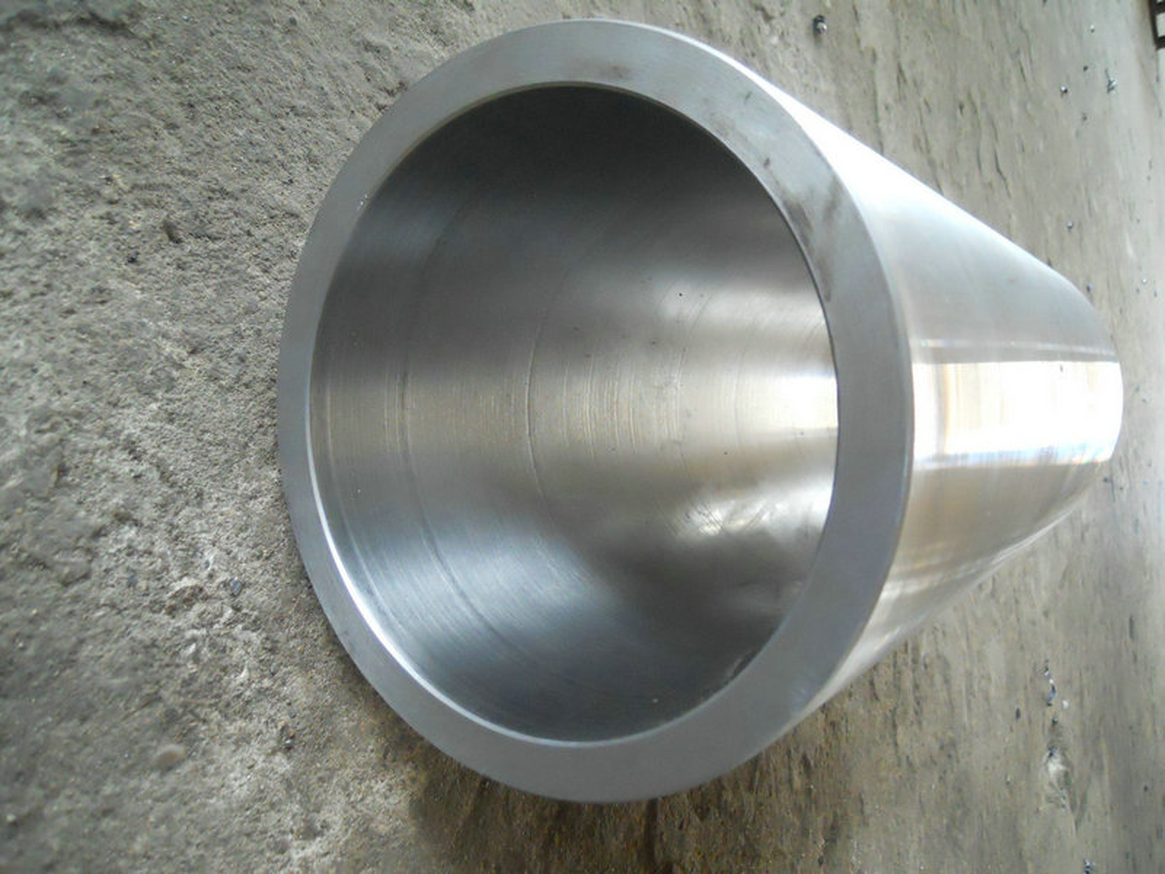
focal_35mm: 28
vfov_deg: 49.7
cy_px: 437
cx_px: 582
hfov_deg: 63.4
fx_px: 942
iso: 800
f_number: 2.7
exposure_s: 1/50
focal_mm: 5
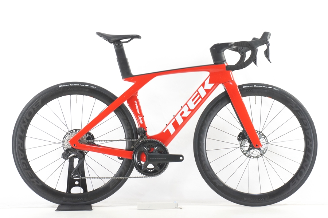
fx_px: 752
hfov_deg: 24.6
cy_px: 109
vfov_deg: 16.6
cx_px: 164
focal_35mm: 82
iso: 1600
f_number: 10
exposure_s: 1/40
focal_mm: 55
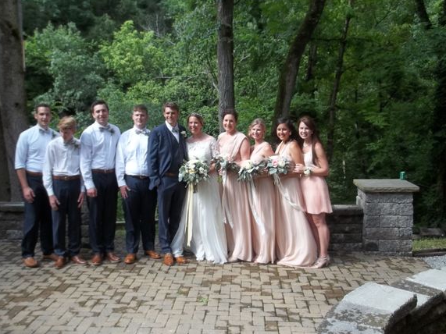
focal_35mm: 37
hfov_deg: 50.1
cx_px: 221
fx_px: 477
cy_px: 161
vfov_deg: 38.6
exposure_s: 1/200
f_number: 3.3
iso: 64
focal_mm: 5.9
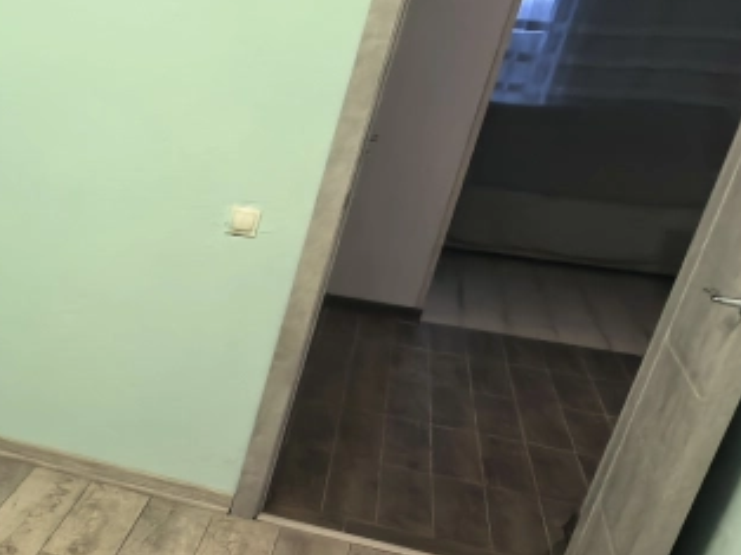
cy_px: 462
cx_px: -387
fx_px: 1112
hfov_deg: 26.2
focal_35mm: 52
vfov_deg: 27.3
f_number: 2.2
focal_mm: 1.76
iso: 200
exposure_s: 1/50
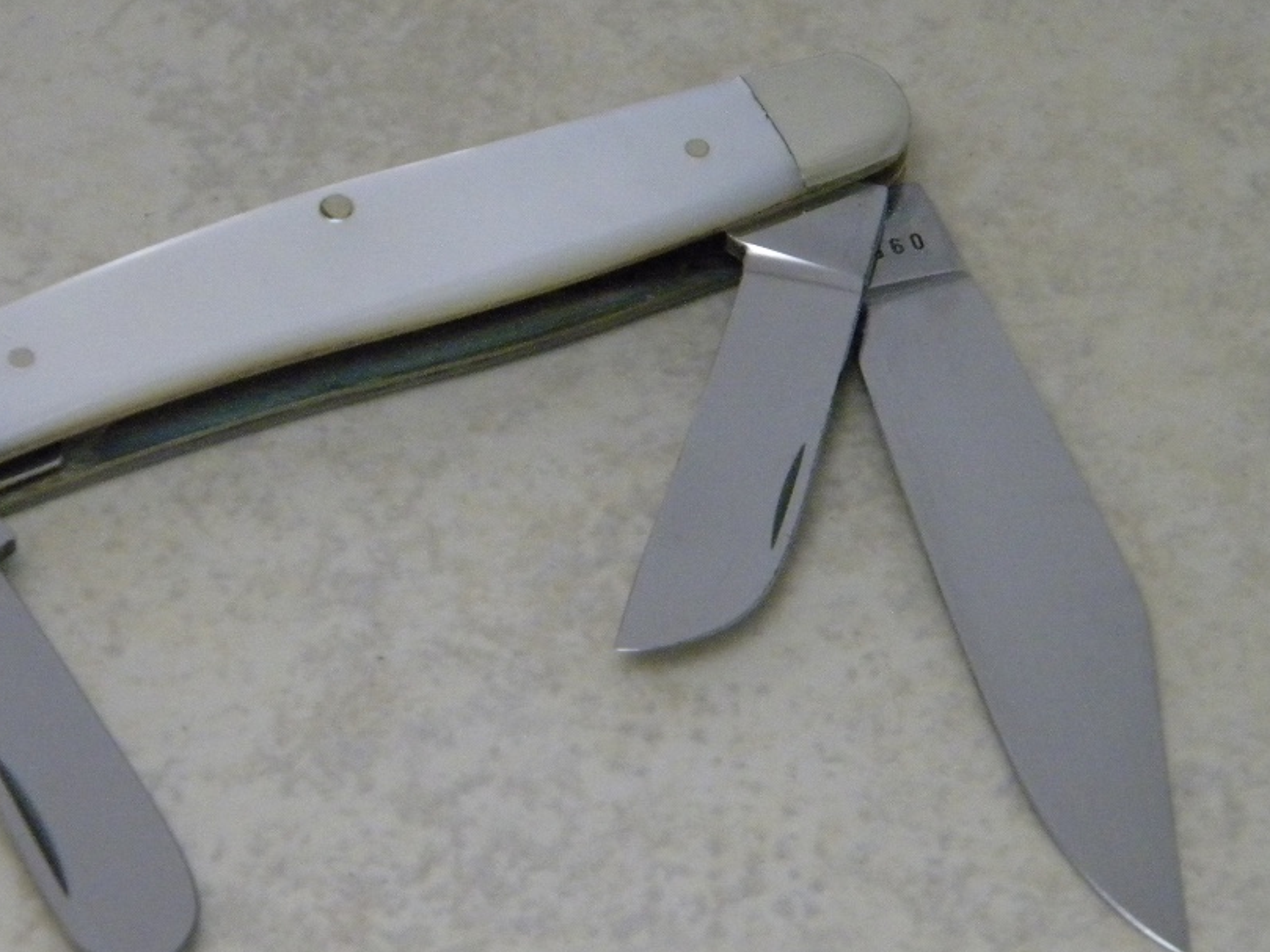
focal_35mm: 183
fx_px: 6715
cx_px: 513
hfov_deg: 10.8
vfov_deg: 8.1
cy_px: 522
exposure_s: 1/61.8
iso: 800
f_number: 5
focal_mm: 26.8
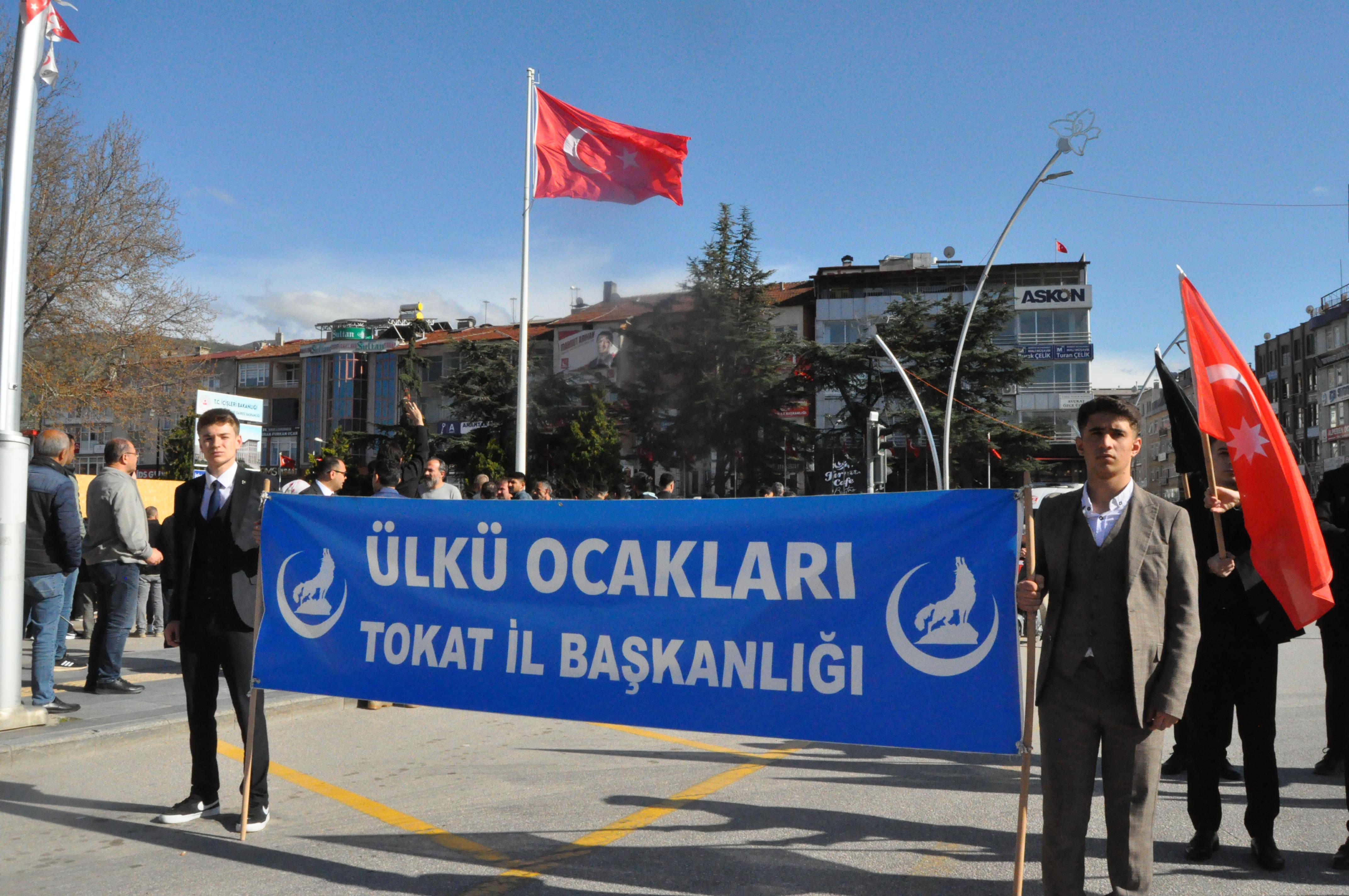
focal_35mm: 30
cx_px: 674
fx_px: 1123
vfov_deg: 43.5
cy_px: 448
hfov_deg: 62.0
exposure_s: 1/1250
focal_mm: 20
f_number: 18
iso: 3200
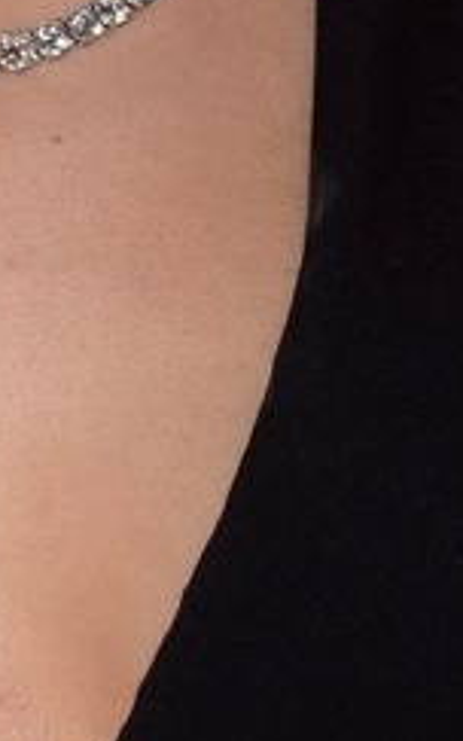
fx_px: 21307
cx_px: -233
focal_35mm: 1056
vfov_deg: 2.0
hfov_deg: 1.2
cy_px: -534
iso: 400
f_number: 5.6
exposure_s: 1/200
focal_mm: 140
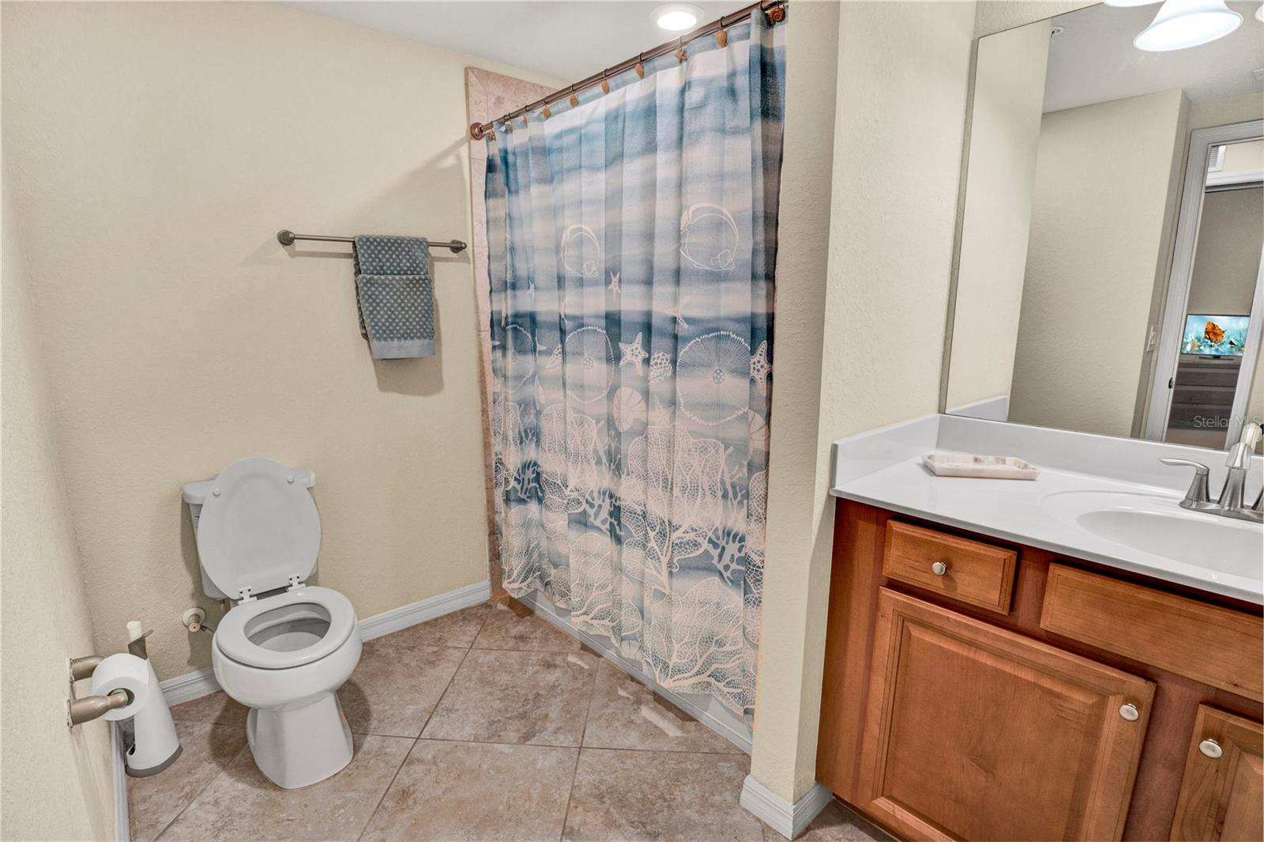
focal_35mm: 16
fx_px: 579
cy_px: 421
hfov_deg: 95.0
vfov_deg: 72.0
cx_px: 632
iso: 200
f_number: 8
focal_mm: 11
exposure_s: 1/13
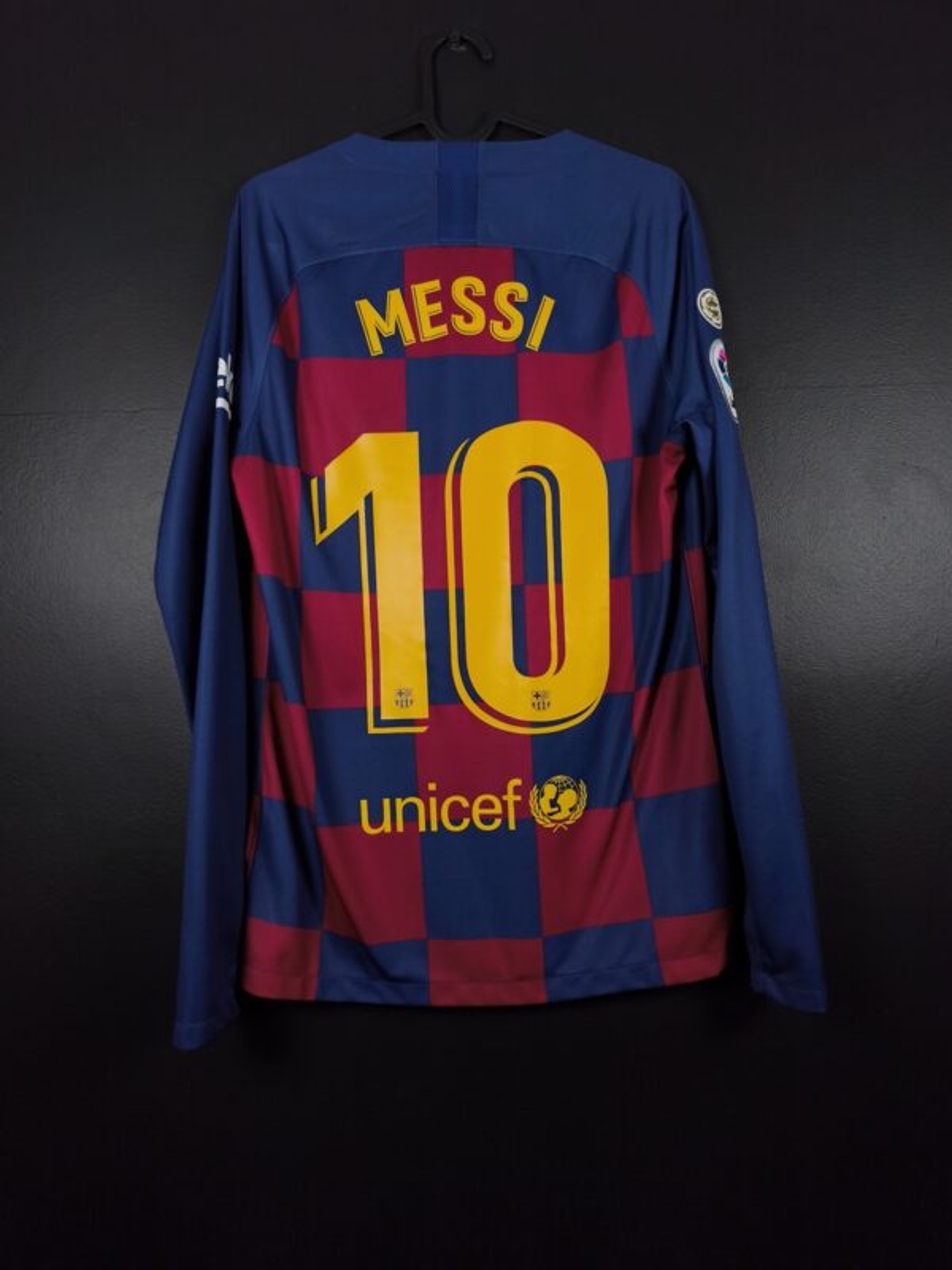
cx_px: 476
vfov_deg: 73.9
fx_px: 843
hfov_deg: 58.9
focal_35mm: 23
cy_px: 635
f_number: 1.6
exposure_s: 1/125
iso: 200
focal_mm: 6.57
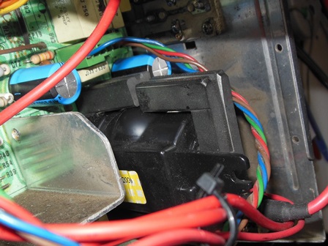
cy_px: 123
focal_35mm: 33
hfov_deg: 55.4
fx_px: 313
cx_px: 164
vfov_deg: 42.9
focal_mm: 6
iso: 125
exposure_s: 1/30
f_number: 6.9
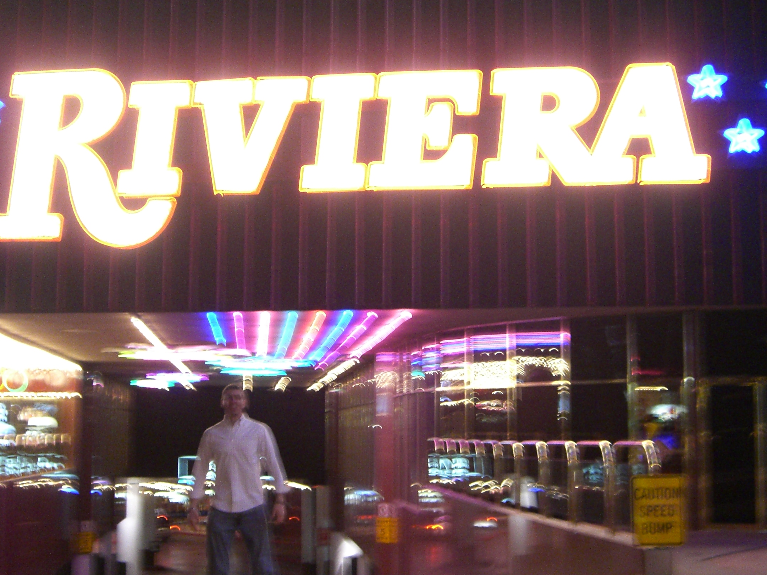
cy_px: 313
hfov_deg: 35.5
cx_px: 403
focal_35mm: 54
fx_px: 1196
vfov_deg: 27.0
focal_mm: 7.9
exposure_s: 1/10
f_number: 2.8
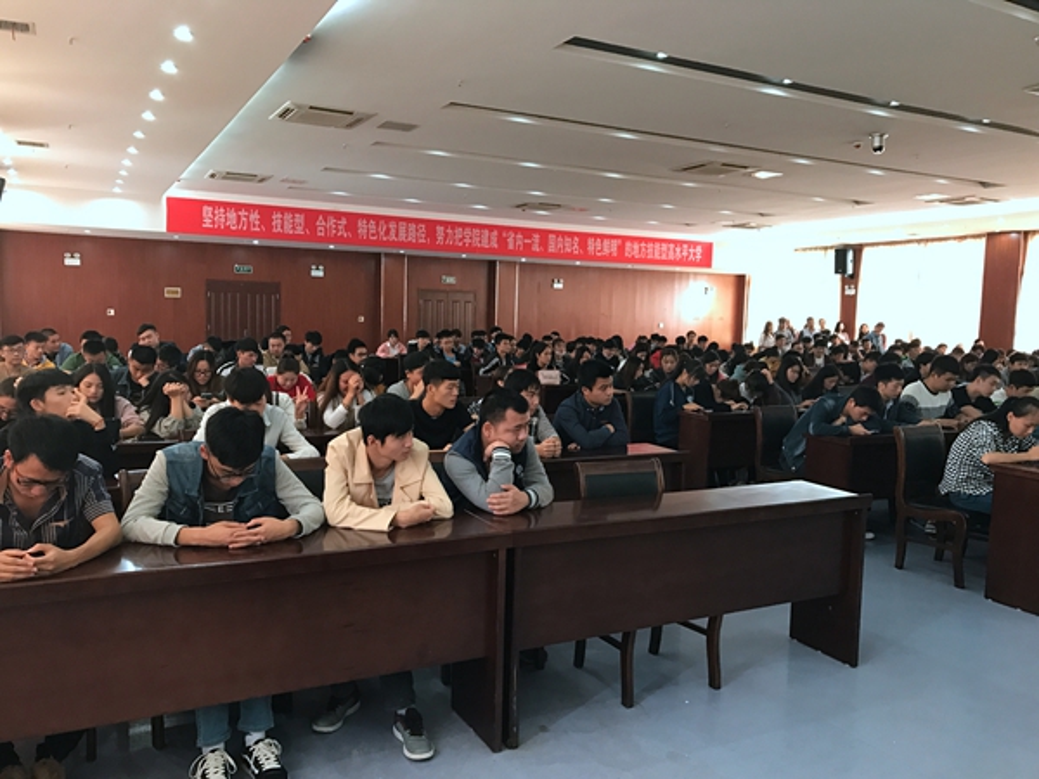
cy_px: 390
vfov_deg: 49.7
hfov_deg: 63.4
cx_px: 520
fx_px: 840
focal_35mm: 28
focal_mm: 3.99
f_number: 1.8
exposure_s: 1/17
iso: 50
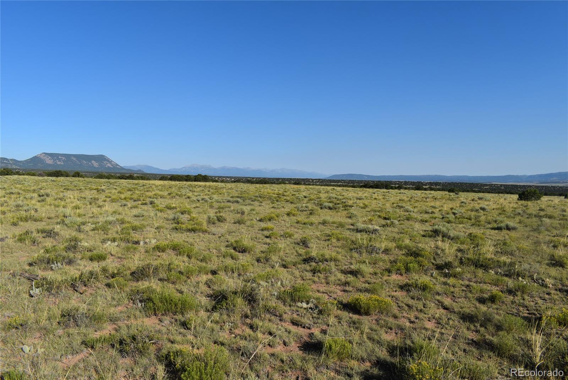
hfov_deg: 67.3
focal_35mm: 27
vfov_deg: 48.0
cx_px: 284
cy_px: 190
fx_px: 426
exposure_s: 1/320
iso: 100
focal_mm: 18
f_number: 9
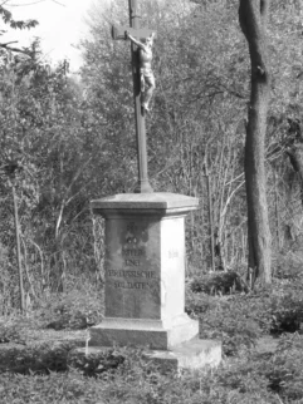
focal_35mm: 116
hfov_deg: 12.8
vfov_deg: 17.0
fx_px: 1356
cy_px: 217
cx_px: 146
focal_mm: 19.1
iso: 3200
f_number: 9.4
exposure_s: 1/1600
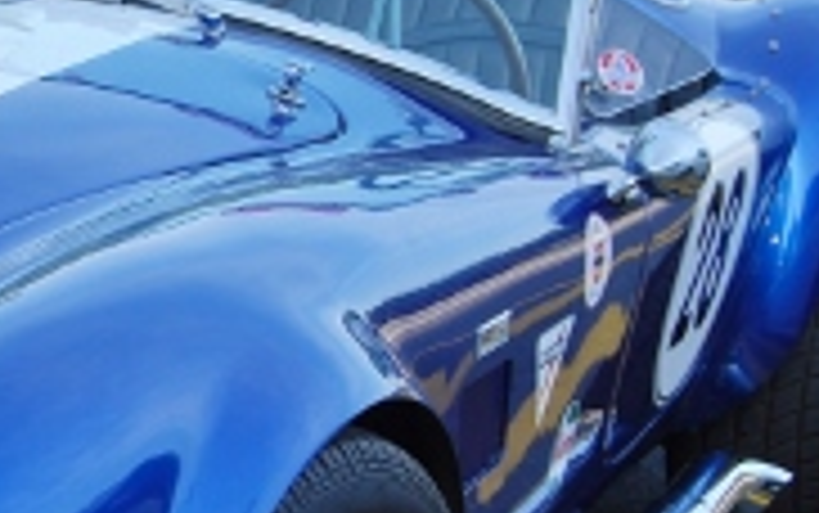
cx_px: -176
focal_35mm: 167
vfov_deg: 7.9
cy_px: 252
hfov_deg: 12.3
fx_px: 3725
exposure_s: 1/125
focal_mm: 31
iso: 100
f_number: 5.6
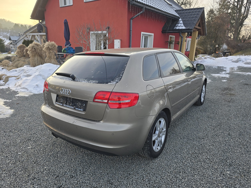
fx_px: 167
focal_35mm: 23
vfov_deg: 58.9
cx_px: 126
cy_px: 94
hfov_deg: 73.9
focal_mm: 6.3
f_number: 1.7
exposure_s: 1/180
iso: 12
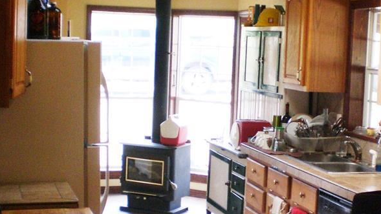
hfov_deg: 29.1
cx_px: 268
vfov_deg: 16.7
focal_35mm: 72
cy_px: 134
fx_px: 727
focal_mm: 6.3
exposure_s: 1/80
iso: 200
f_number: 3.1
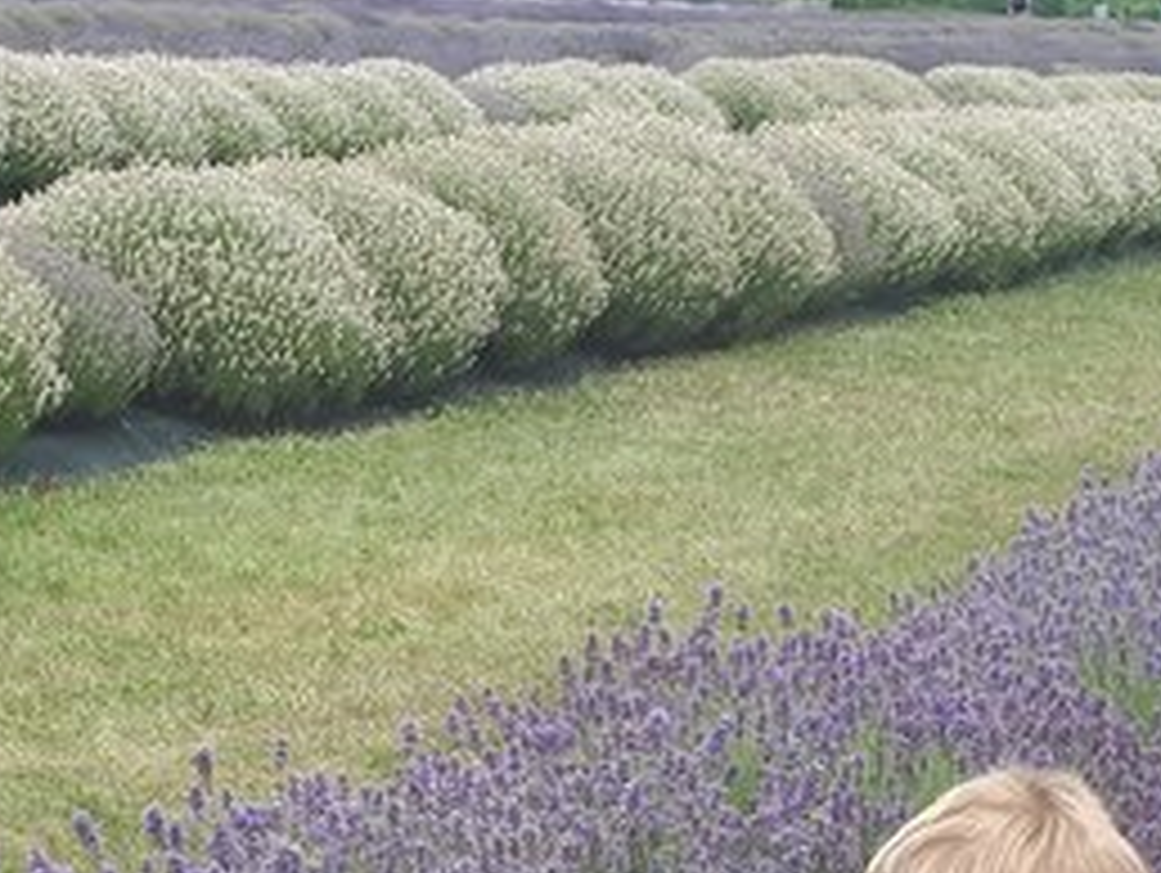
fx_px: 3592
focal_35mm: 107
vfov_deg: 13.6
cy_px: 968
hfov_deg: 18.4
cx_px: 648
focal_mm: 3.6
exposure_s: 1/962
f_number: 1.9
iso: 40
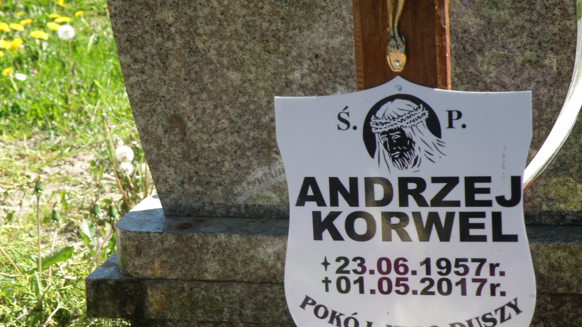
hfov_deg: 18.5
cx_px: 289
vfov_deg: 10.4
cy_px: 212
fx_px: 1790
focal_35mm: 116
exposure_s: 1/200
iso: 64
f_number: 4.5
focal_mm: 17.86
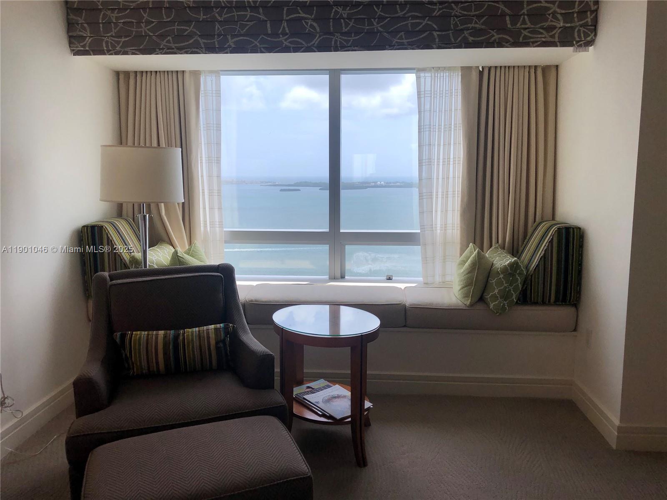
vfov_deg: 49.7
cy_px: 250
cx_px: 334
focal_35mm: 28
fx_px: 540
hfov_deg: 63.4
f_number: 1.8
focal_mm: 4
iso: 20
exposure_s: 1/486
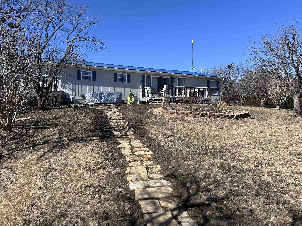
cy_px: 109
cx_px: 155
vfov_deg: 51.4
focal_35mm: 27
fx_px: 236
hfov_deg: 65.3
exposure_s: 1/3704
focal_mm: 5.7
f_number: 1.5
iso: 50
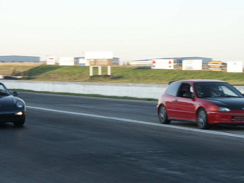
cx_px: 127
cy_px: 92
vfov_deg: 11.1
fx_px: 945
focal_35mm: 134
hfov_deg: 14.7
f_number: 4.5
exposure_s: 1/125
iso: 100
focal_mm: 31.88
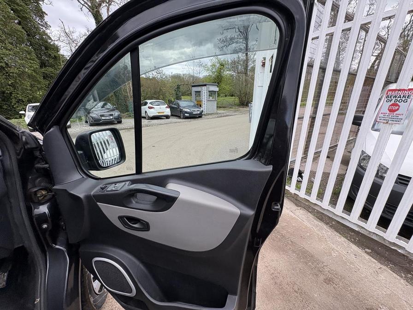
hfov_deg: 102.1
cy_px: 155
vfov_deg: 85.7
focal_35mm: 14
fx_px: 167
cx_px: 206
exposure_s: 1/409
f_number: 2.2
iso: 40
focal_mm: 2.22
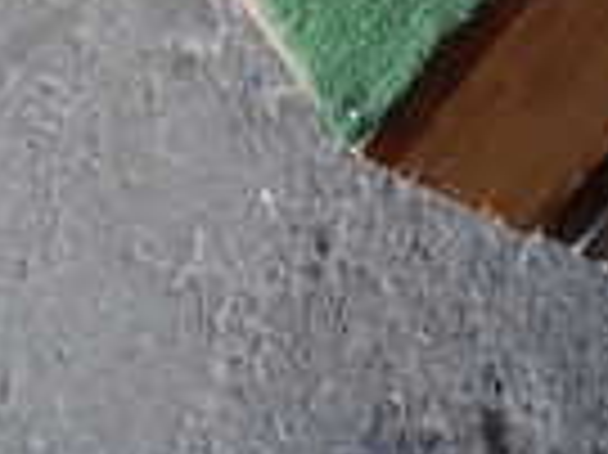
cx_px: 1090
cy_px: -310
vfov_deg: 12.4
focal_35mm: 111
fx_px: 1948
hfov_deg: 15.3
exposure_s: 1/125
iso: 200
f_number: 2
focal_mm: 4.5
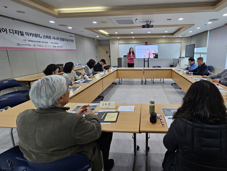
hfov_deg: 93.1
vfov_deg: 77.8
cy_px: 75
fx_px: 105
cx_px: 138
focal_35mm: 16
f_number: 2.2
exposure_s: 1/60
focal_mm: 2.2
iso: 100
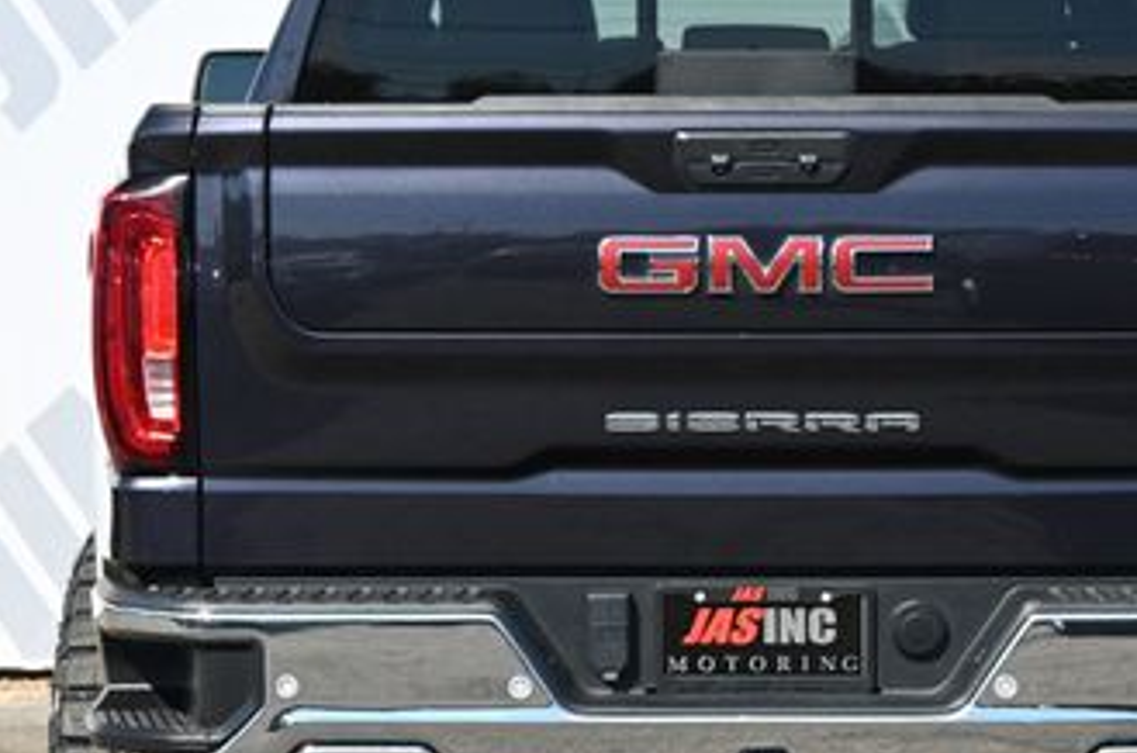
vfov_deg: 9.4
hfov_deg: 14.1
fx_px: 4602
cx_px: 767
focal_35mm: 146
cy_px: 444
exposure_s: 1/250
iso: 200
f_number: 6.3
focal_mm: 50
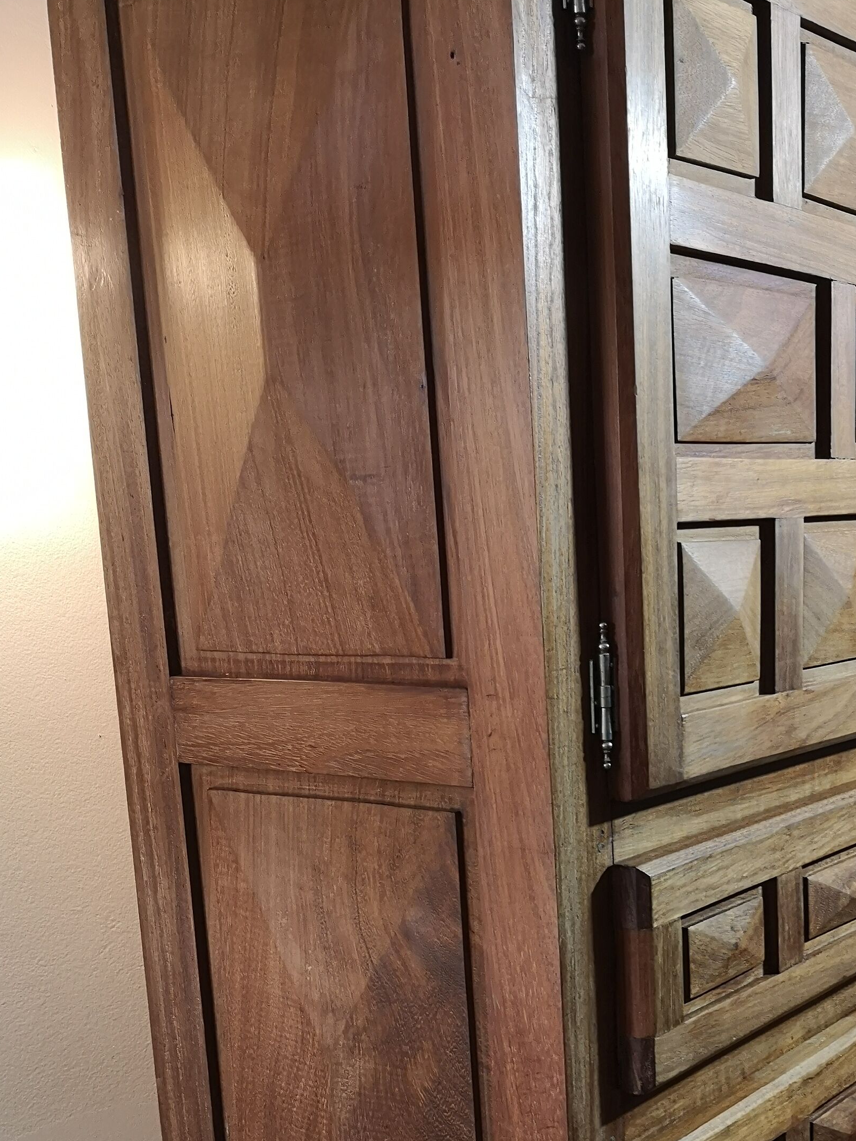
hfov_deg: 31.0
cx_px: 633
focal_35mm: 46
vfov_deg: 40.0
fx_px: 1517
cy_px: 862
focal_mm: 5.58
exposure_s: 1/50
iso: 200
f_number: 1.8
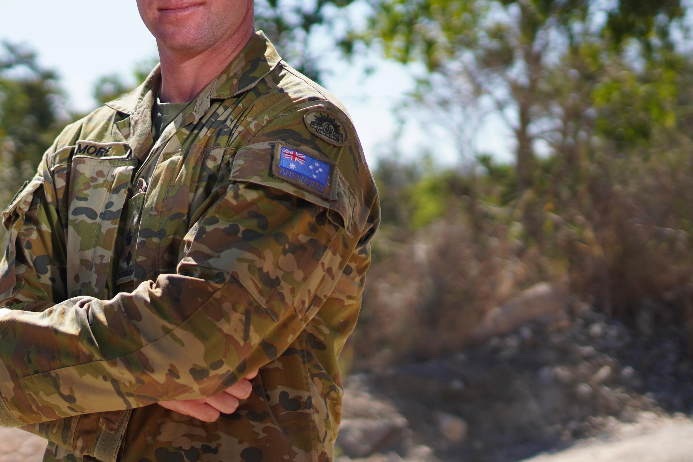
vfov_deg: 16.7
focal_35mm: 82
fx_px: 1574
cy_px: 185
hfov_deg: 24.5
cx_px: 163
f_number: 1.8
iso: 100
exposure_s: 1/4000
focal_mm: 35
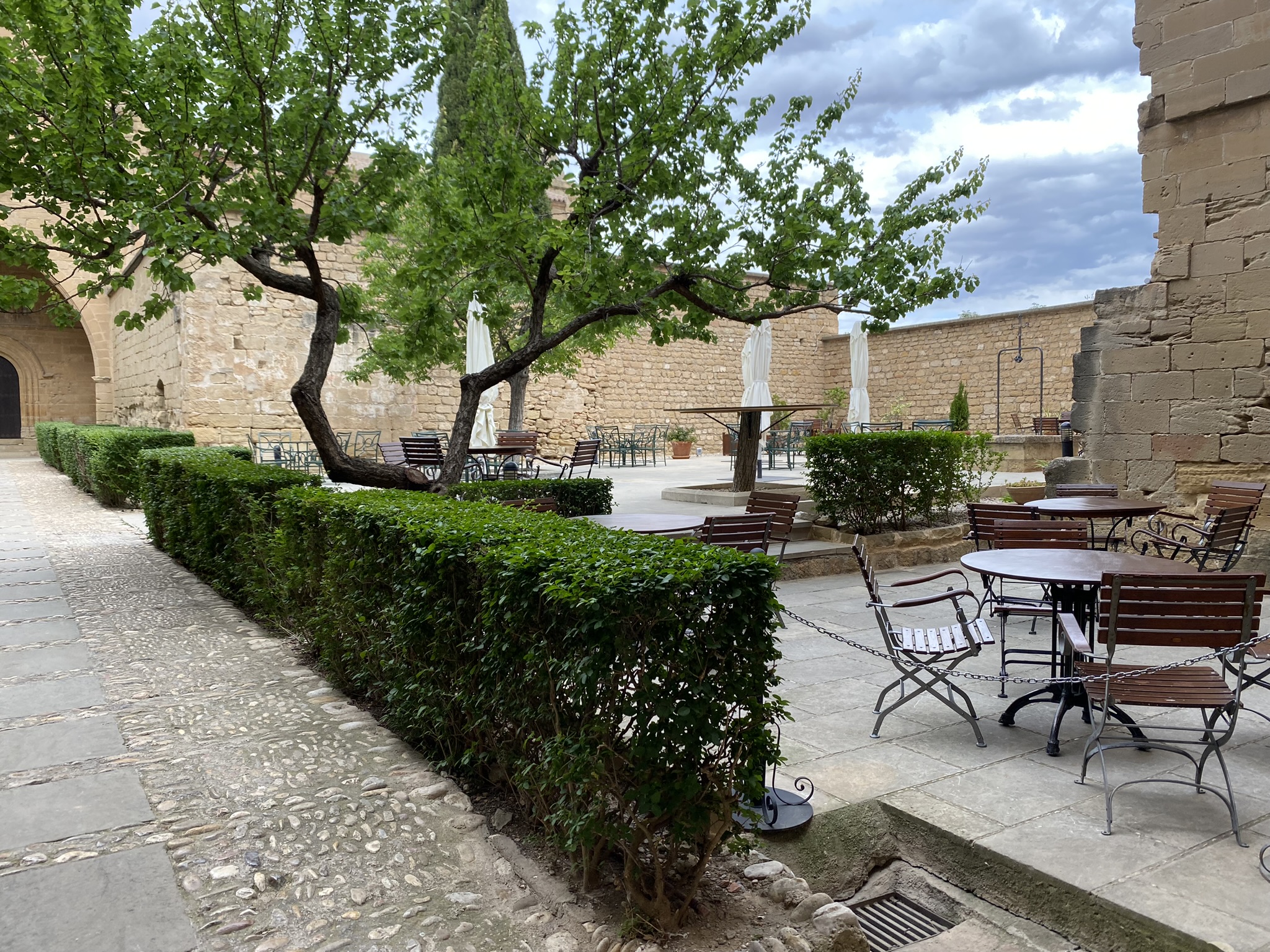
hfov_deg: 67.3
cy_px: 476
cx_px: 635
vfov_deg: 53.1
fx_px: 954
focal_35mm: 26
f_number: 1.8
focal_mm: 4.25
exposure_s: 1/544
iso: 32
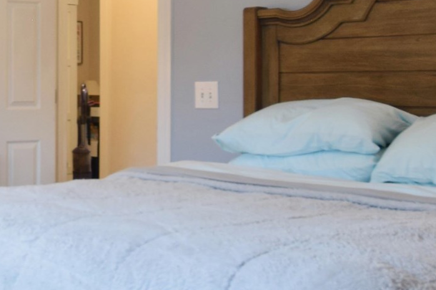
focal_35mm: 66
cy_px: 80
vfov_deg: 20.5
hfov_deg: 28.7
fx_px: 799
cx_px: 2
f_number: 6.3
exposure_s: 1/5
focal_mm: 10
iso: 200
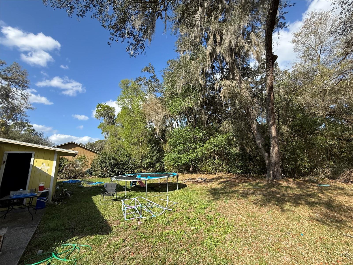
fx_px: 143
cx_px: 176
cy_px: 132
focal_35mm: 14
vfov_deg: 85.7
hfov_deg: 102.1
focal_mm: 2.22
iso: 64
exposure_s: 1/841
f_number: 2.2
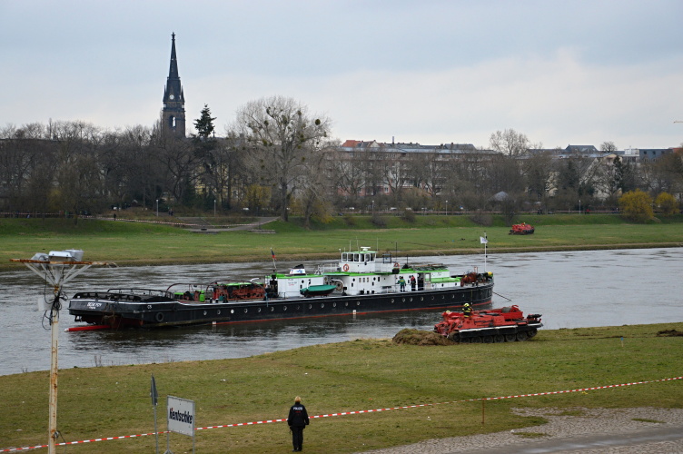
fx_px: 1763
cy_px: 227
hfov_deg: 21.9
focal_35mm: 93
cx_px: 342
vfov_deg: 14.7
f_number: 5.3
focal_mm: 62
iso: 500
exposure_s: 1/500
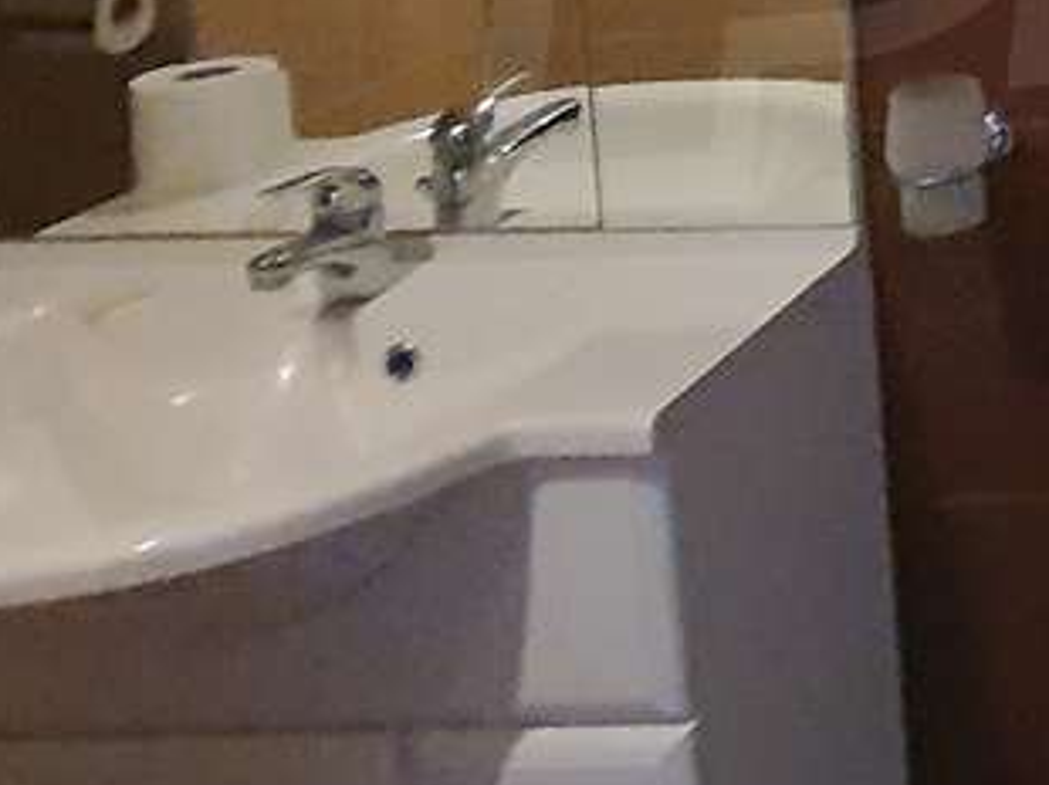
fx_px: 1908
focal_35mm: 63
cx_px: 1868
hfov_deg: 21.2
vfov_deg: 20.4
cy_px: -343
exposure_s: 1/9
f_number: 2.2
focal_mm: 1.8
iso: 1000
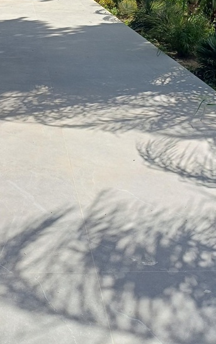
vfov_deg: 33.5
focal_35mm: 58
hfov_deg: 21.9
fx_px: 546
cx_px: 21
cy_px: 43
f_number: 1.8
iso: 50
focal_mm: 4.65
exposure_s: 1/782
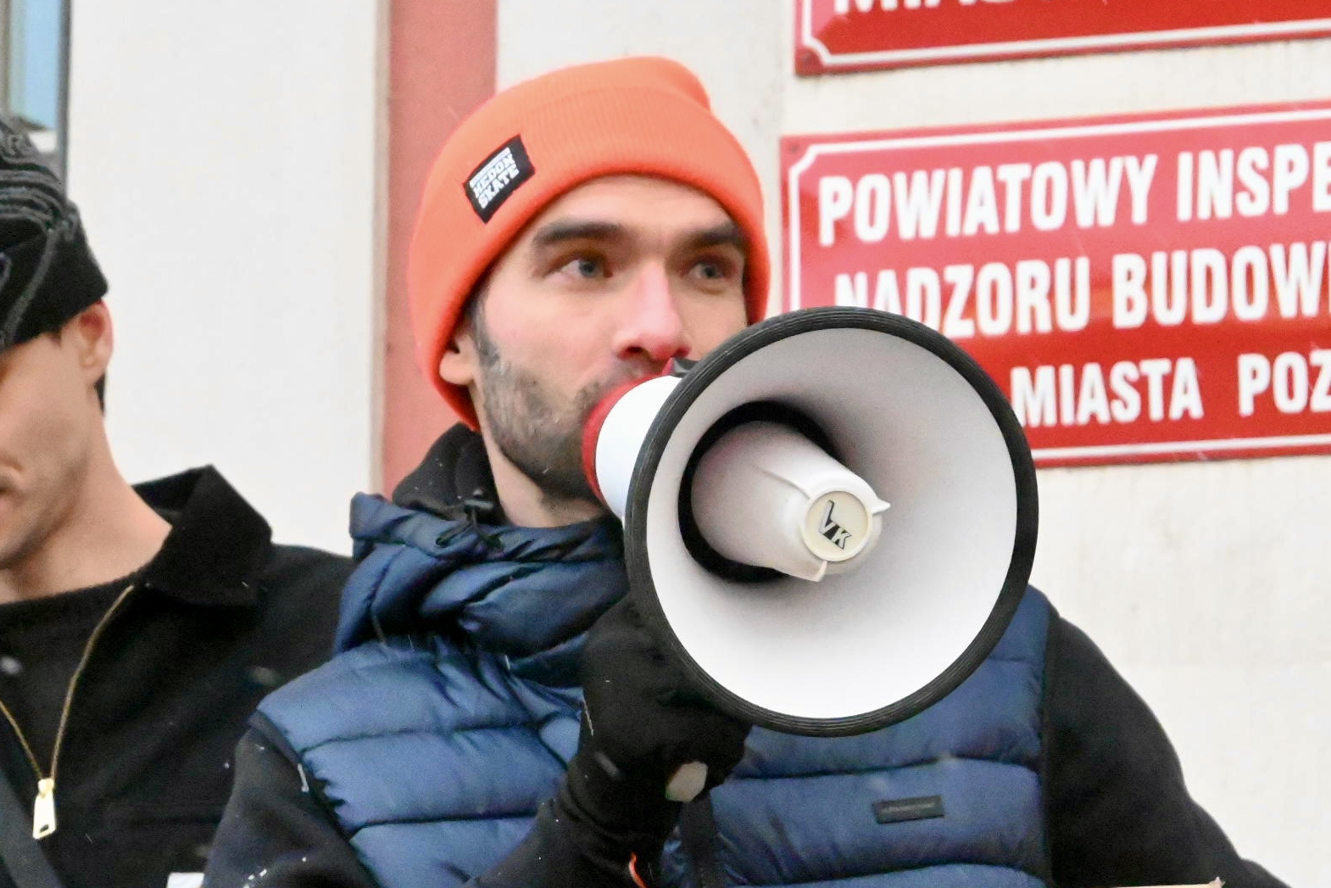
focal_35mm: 133
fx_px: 4917
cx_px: 466
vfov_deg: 10.3
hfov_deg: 15.4
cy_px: 723
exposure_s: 1/320
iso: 25600
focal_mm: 50
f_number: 6.3
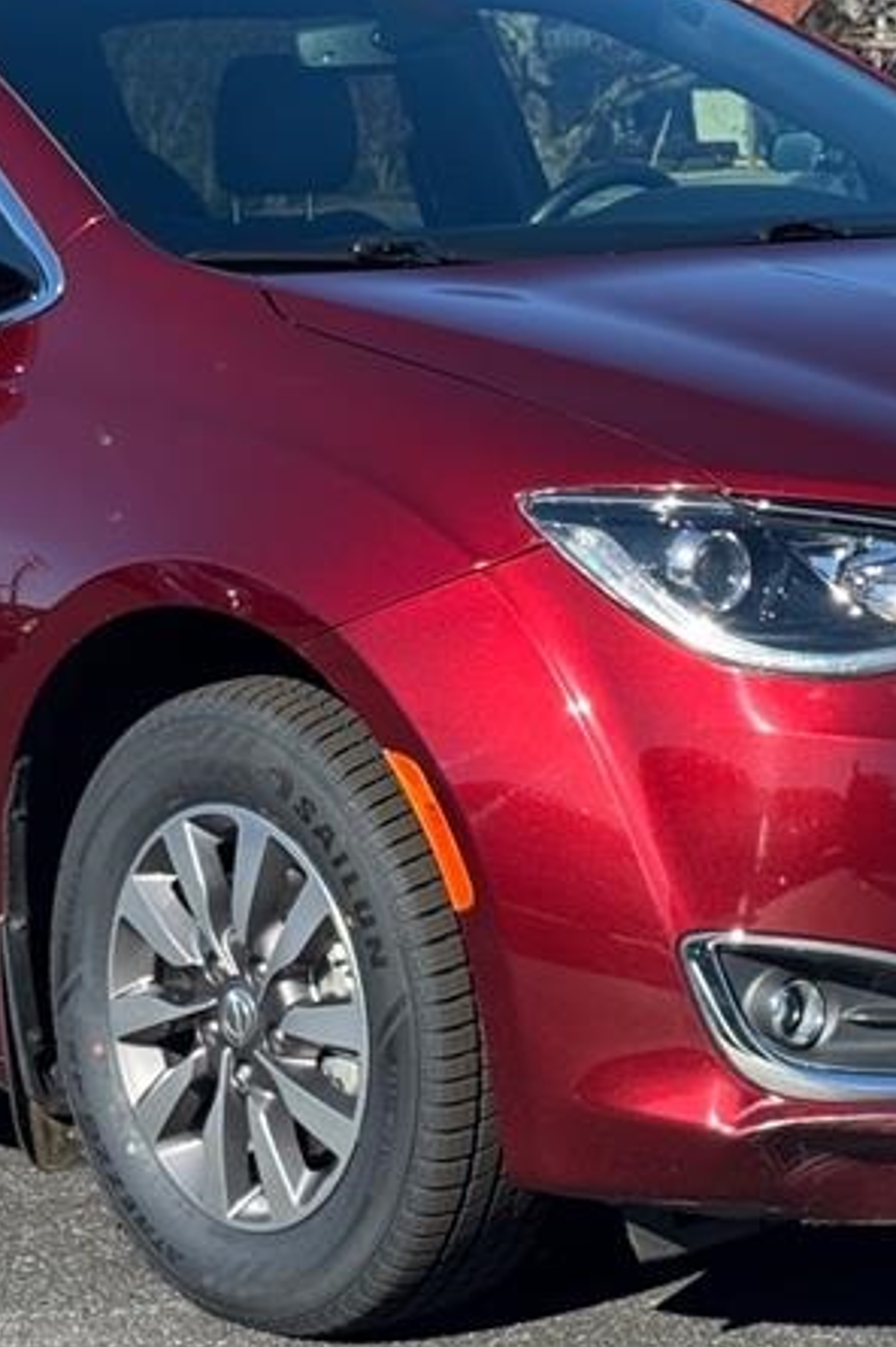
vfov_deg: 17.8
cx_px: 372
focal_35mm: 115
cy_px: 542
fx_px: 4300
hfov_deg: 11.9
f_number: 1.78
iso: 64
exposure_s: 1/2110
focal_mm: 6.76
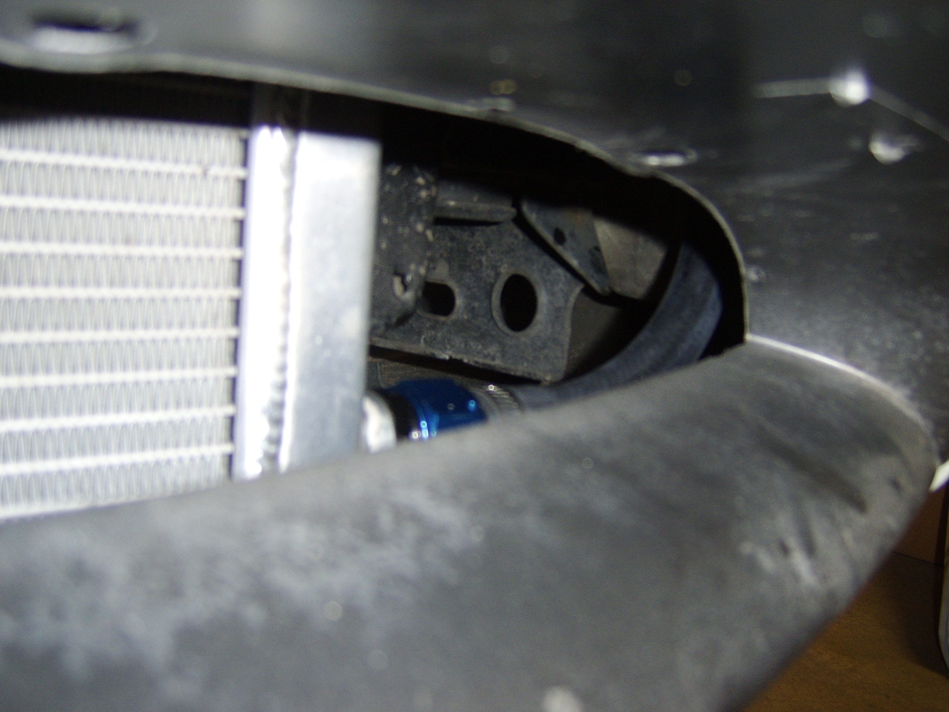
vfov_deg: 45.4
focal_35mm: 31
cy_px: 356
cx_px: 474
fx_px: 850
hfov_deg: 58.4
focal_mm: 8.13
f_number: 2.7
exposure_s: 1/30
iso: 141
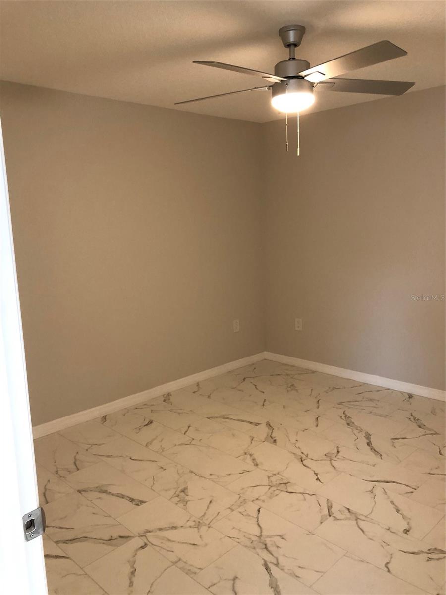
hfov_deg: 49.7
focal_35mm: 28
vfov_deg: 63.4
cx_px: 223
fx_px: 481
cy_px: 298
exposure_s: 1/20
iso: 40
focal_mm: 3.99
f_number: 1.8
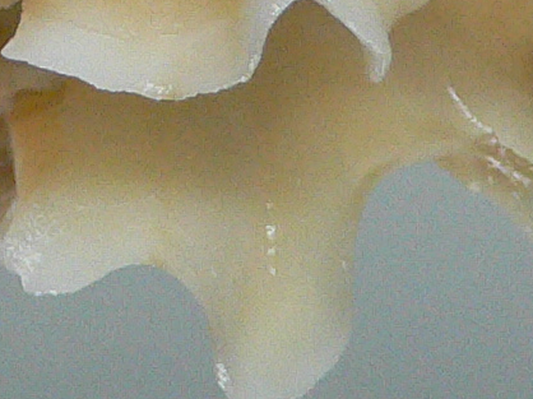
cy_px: -349
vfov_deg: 8.4
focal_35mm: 169
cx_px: 22
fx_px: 2601
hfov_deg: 11.6
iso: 200
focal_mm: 4.6
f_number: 2.8
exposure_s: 1/60
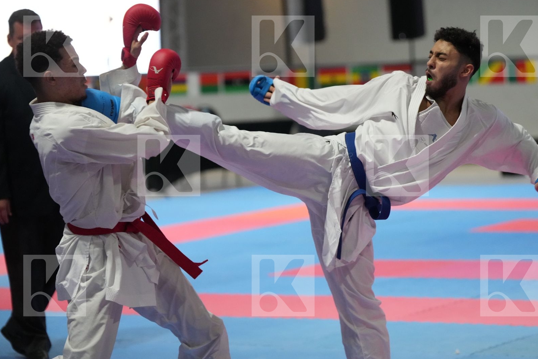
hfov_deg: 14.6
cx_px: 283
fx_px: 2107
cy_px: 166
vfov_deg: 9.7
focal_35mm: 141
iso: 6400
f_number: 2.8
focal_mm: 125
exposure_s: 1/800
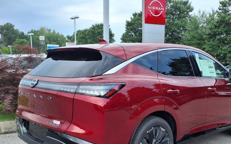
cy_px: 97
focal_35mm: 38
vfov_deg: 33.2
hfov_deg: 51.4
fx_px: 239
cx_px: 133
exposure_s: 1/833
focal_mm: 3.58
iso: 40
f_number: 1.9
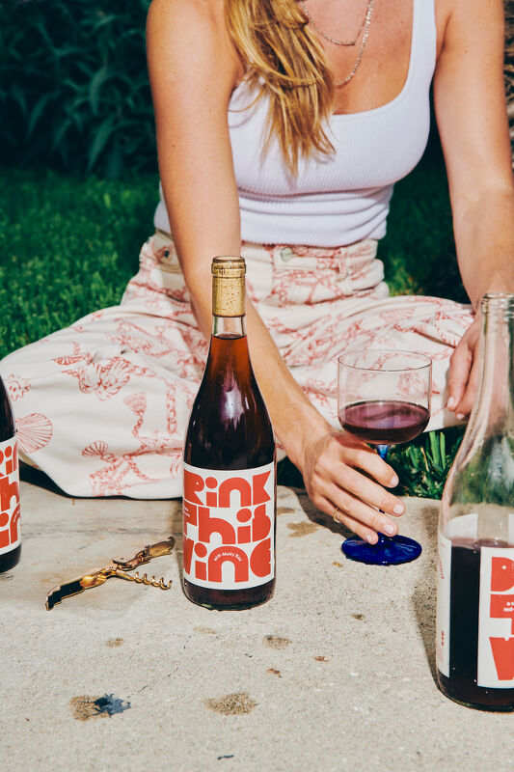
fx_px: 1500
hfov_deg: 19.4
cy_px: 386
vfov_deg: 28.8
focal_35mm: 70
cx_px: 257
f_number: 8
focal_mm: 70
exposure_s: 1/200
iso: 200
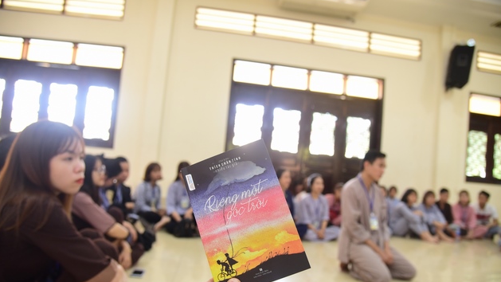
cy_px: 165
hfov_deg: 71.9
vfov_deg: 44.2
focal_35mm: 26
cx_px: 248
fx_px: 345
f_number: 4
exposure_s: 1/60
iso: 1250
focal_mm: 24
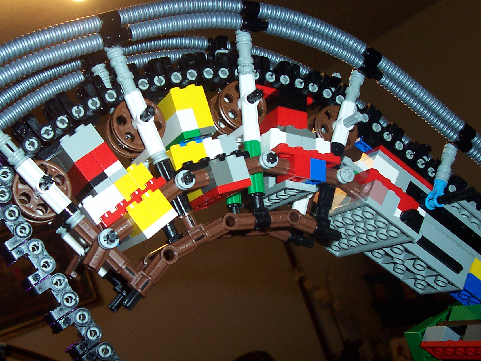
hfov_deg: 41.9
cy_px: 202
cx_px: 200
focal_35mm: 45
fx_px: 625
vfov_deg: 32.1
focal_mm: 5.6
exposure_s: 1/60
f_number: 2.8
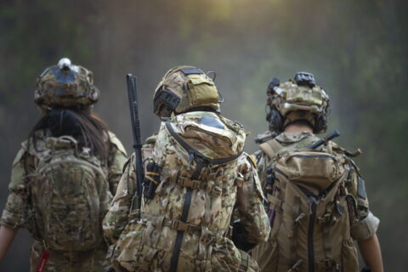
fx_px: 4533
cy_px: 136
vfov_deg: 3.4
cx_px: 204
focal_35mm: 400
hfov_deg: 5.2
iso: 500
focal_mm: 400
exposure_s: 1/500
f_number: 5.6
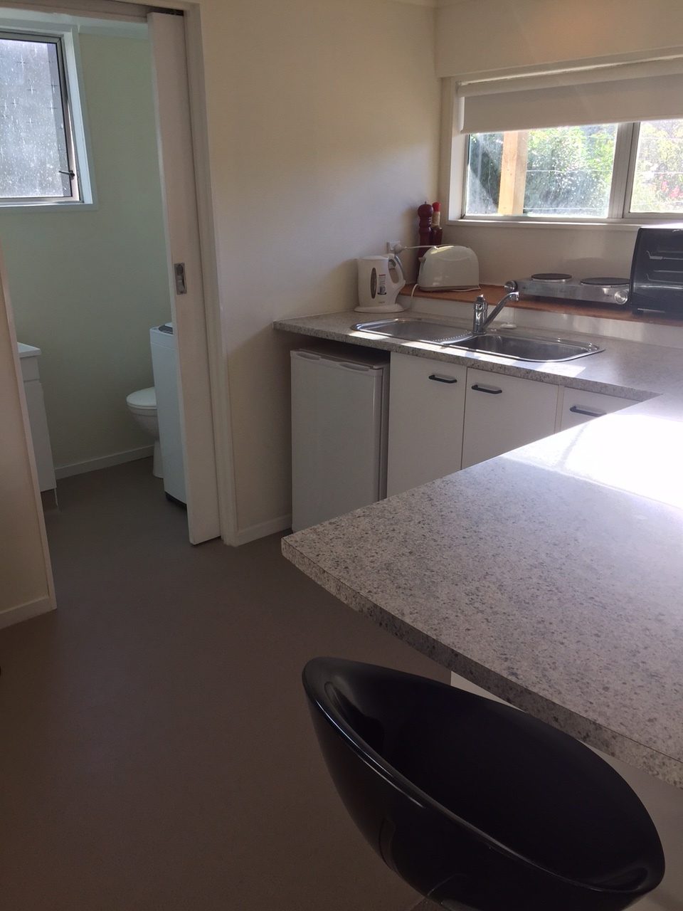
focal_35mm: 29
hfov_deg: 48.2
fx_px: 763
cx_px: 342
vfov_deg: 61.7
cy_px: 456
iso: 32
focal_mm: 4.15
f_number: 2.2
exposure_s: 1/190
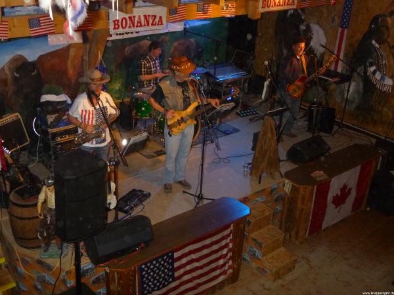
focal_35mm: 39
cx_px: 197
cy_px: 148
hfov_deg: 47.9
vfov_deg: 36.8
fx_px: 444
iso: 400
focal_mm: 6.9
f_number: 3.7
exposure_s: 1/60
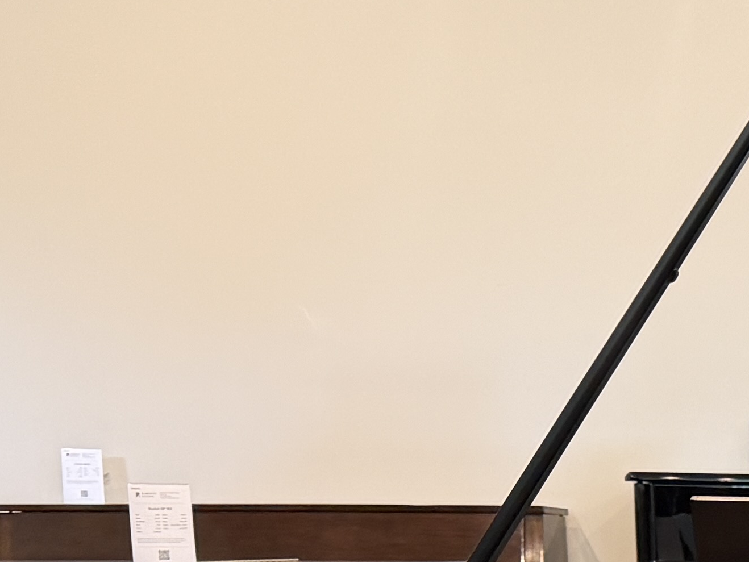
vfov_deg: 13.0
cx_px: 1131
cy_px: 984
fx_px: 2251
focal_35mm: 104
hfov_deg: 17.0
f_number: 1.78
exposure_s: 1/60
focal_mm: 6.76
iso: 200
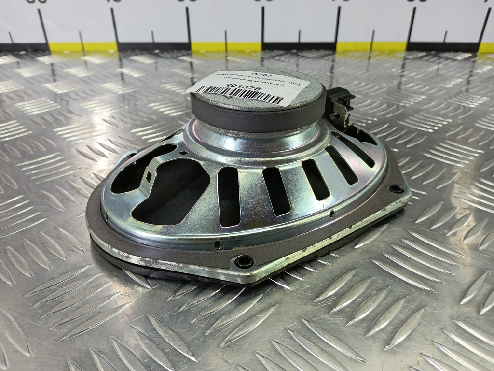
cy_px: 186
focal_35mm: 23
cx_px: 247
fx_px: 328
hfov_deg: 73.9
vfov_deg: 58.9
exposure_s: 1/50
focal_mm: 4.11
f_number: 1.6
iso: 96
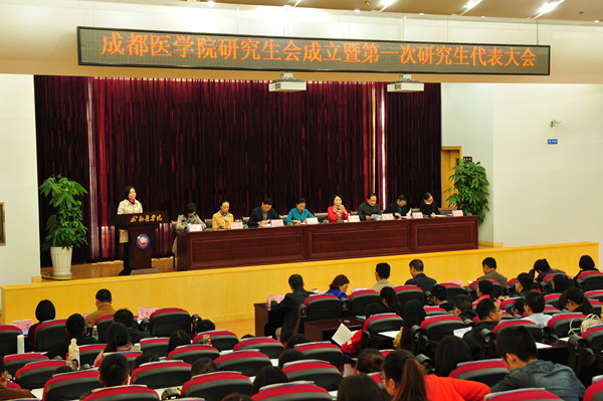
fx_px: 937
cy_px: 200
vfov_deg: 24.2
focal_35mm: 56
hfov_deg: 35.7
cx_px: 302
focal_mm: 56
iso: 1600
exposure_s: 1/20
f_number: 6.3
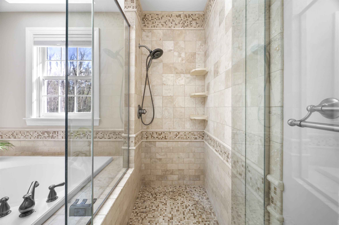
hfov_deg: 104.3
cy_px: 112
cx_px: 170
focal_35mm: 14
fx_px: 132
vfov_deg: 81.1
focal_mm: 14
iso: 250
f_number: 7.1
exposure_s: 1
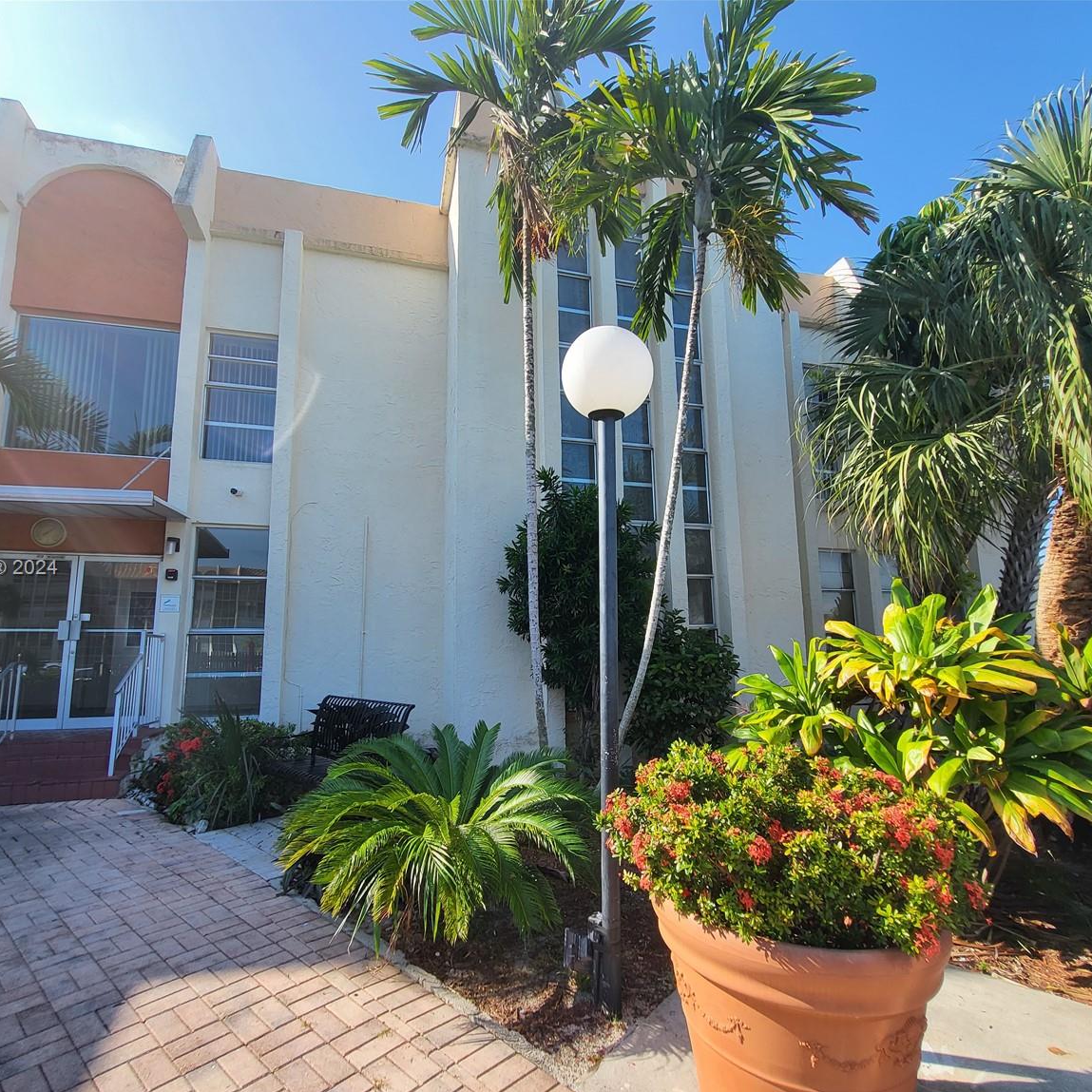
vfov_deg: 87.4
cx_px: 514
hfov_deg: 87.3
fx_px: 571
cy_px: 569
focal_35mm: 16
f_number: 2.2
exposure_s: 1/501
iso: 32
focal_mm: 1.74
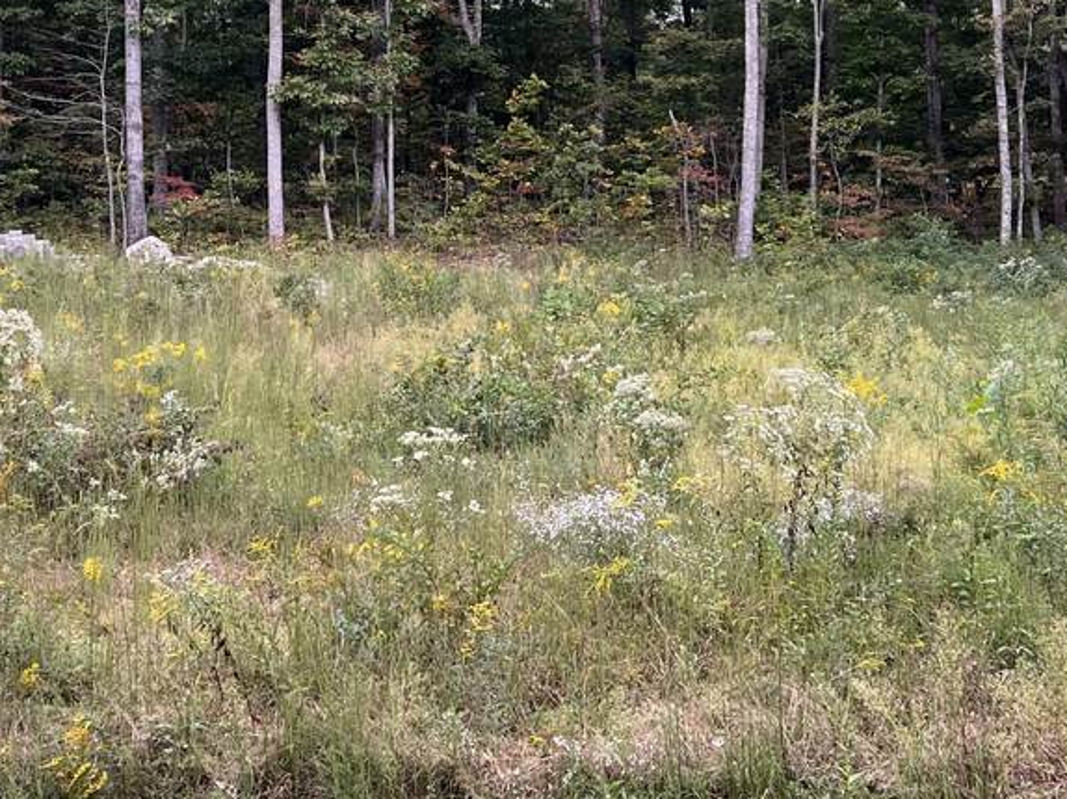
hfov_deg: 33.0
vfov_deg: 24.7
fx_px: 1787
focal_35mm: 58
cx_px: 381
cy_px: 134
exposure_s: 1/108
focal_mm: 5.7
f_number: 1.5
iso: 125
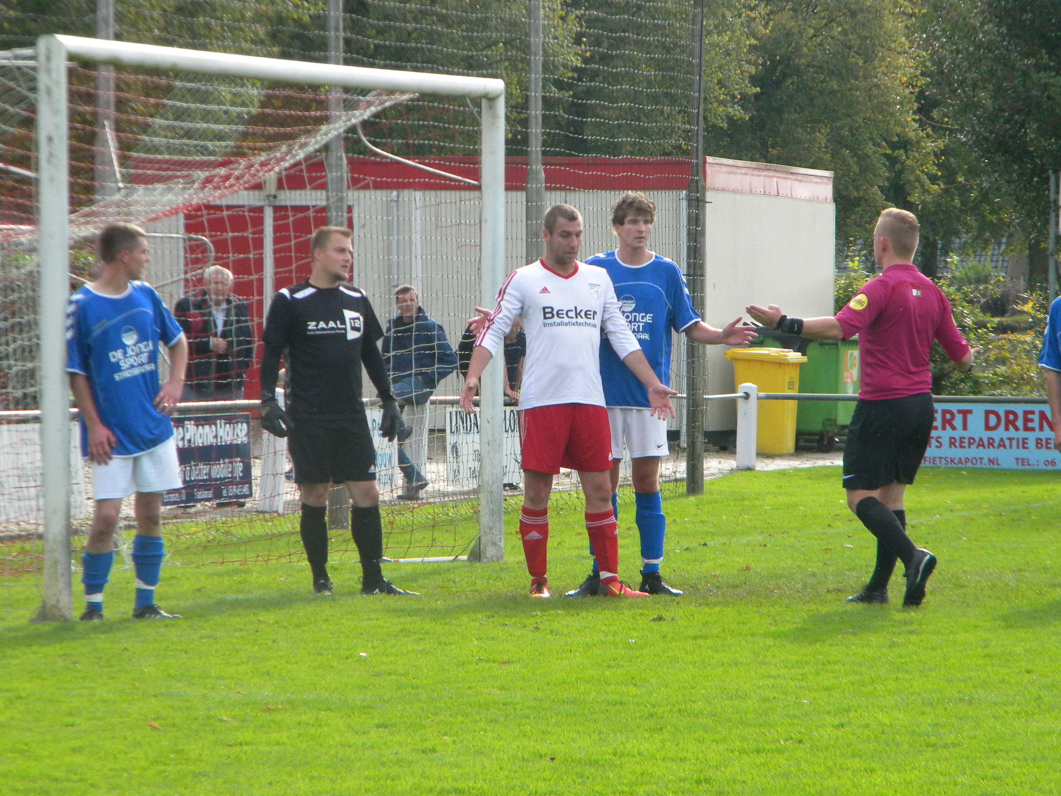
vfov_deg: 6.6
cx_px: 530
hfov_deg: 8.8
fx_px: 6927
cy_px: 398
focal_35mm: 226
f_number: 5.4
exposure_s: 1/500
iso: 351
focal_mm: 41
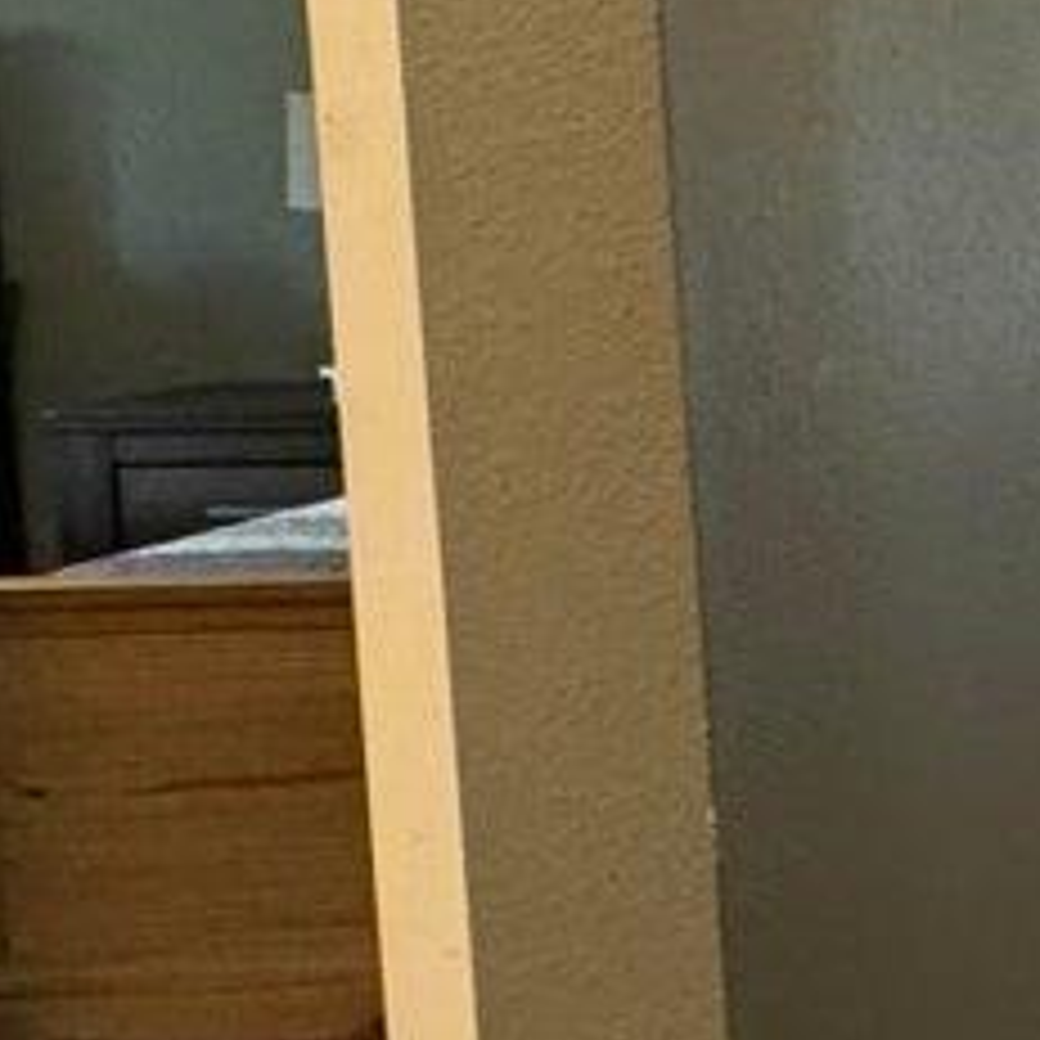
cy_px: 324
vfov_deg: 23.5
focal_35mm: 73
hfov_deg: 14.8
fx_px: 2481
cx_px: 2487
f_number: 2.2
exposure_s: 1/60
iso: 500
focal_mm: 2.22
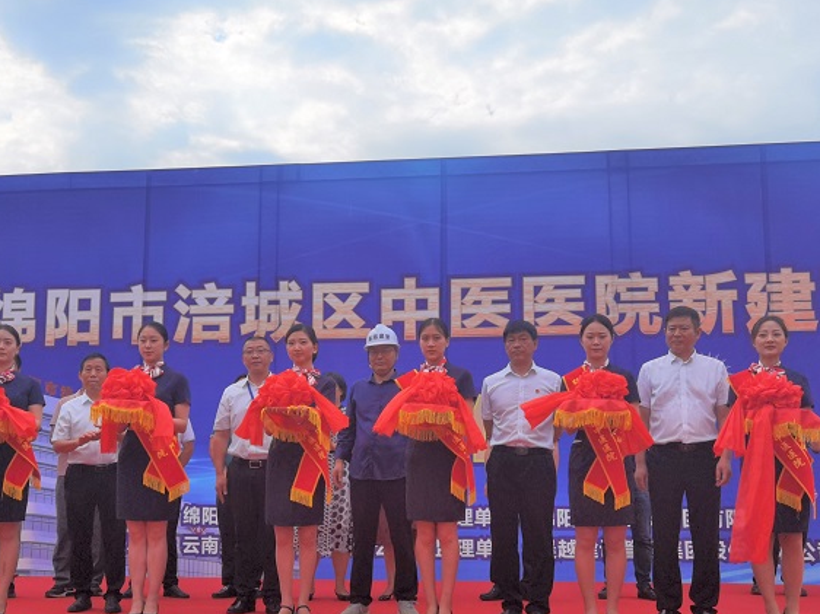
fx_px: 852
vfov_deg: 39.3
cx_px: 390
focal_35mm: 36
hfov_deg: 51.4
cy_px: 400
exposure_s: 1/9615
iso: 50
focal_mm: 6.71
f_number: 1.9
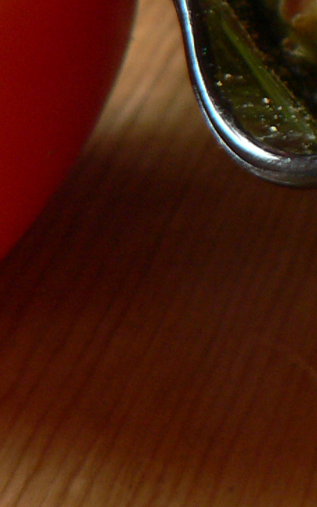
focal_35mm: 134
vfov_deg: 15.0
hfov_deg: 9.3
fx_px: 1851
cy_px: -106
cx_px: 603
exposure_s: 1/6
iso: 100
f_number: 2.8
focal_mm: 6
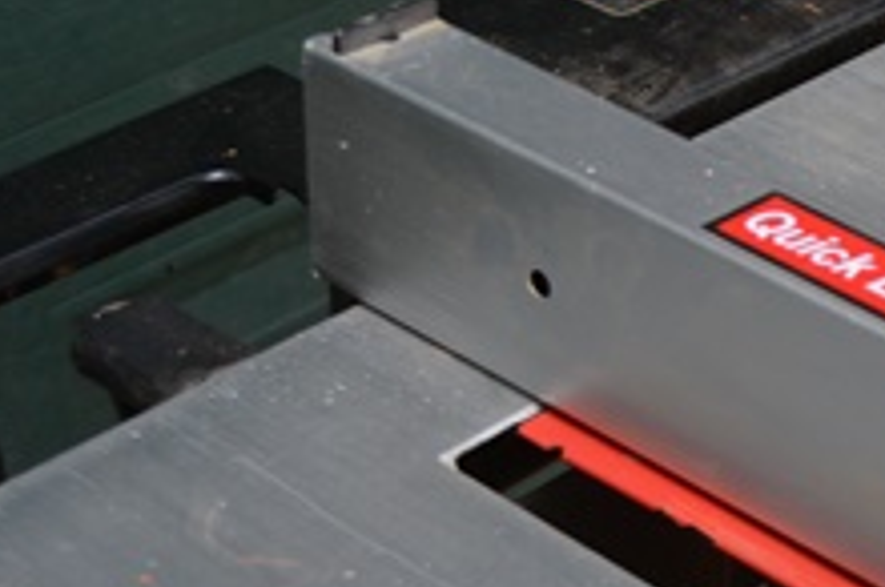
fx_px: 3019
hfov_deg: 16.0
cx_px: 1058
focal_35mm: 123
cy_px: 503
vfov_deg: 11.1
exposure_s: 1/125
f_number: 5.6
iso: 400
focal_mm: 30
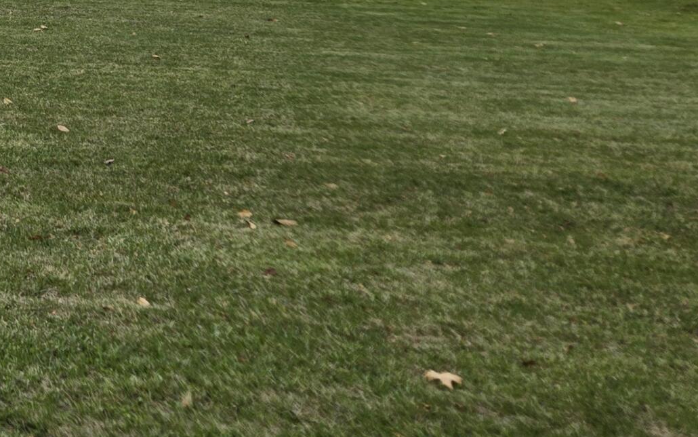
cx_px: -214
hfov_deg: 25.0
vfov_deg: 17.5
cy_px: -83
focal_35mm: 71
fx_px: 1351
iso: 25
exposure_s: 1/968
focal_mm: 5.4
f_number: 1.8
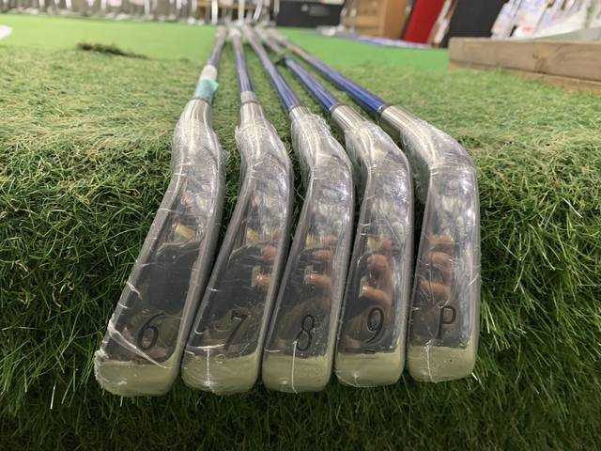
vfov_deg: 53.1
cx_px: 300
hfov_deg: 67.3
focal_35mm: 26
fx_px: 451
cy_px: 226
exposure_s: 1/60
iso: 320
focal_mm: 4.25
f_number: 1.8
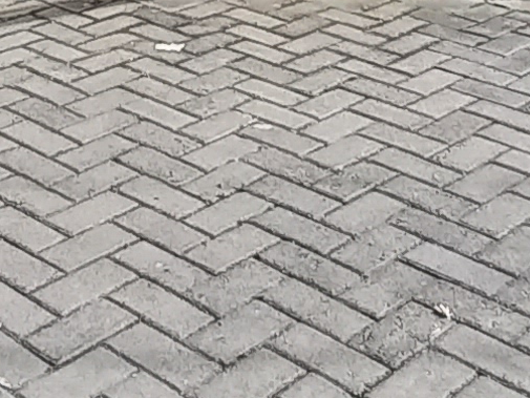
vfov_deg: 14.4
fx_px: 1286
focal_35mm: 84
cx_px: 133
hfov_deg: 23.1
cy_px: -413
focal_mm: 1.42
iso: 40
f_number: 2.2
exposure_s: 1/549
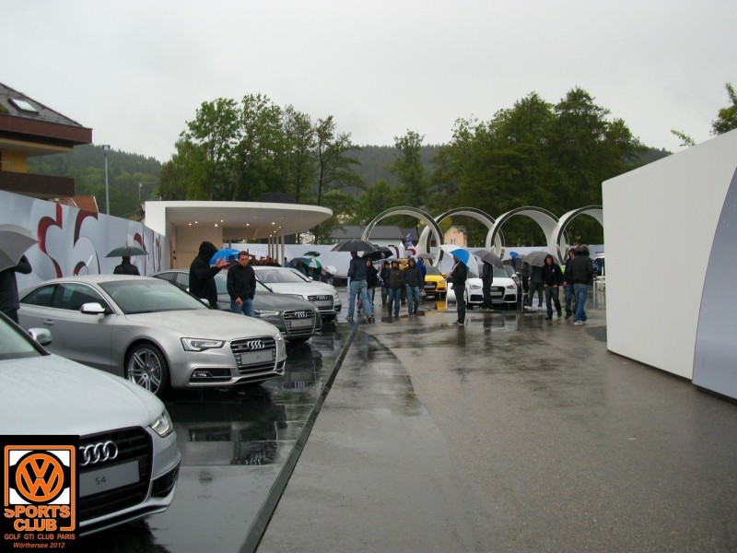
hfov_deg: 44.8
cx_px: 368
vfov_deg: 34.3
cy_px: 276
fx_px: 894
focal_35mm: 42
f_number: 3.2
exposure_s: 1/222
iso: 80
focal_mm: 7.1
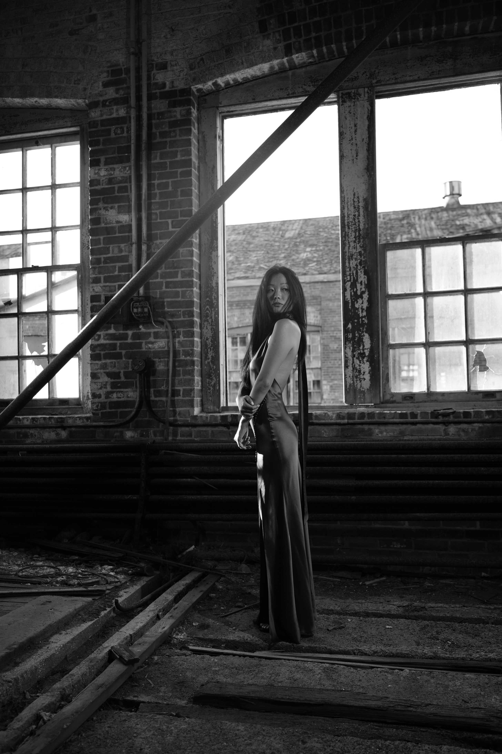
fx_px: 627
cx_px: 251
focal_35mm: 30
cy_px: 377
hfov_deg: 43.6
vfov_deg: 61.9
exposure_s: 1/100
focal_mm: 30
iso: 100
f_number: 2.8
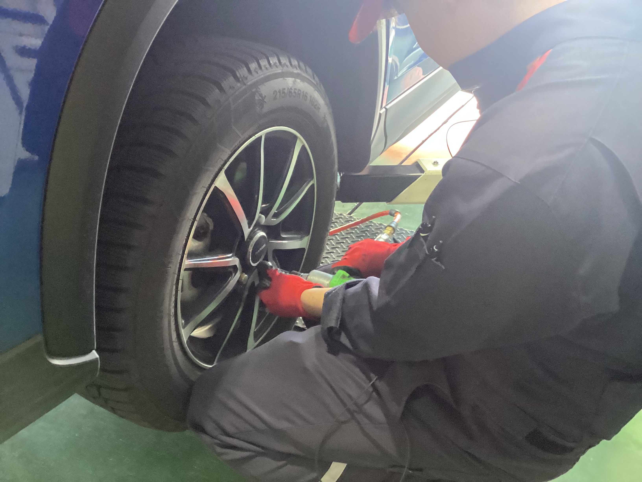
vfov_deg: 45.4
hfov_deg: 58.4
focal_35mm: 31
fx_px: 575
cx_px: 321
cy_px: 241
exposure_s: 1/60
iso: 320
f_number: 2.4
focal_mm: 3.3
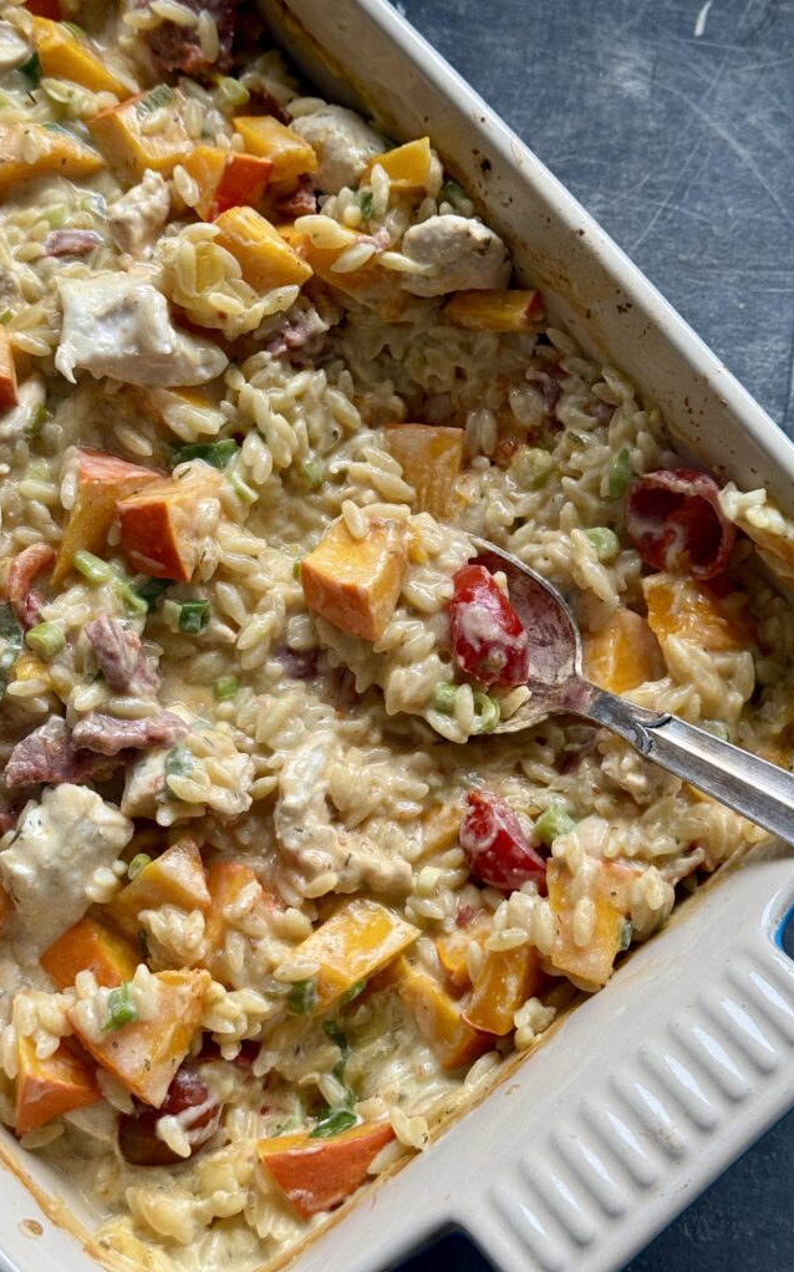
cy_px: 636
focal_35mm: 51
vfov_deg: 39.6
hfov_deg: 25.3
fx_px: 1767
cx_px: 470
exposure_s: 1/77
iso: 100
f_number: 1.78
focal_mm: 6.76
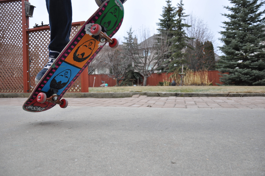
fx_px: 199
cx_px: 132
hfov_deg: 67.4
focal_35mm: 27
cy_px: 88
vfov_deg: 47.8
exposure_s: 1/1600
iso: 400
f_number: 3.5
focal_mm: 18
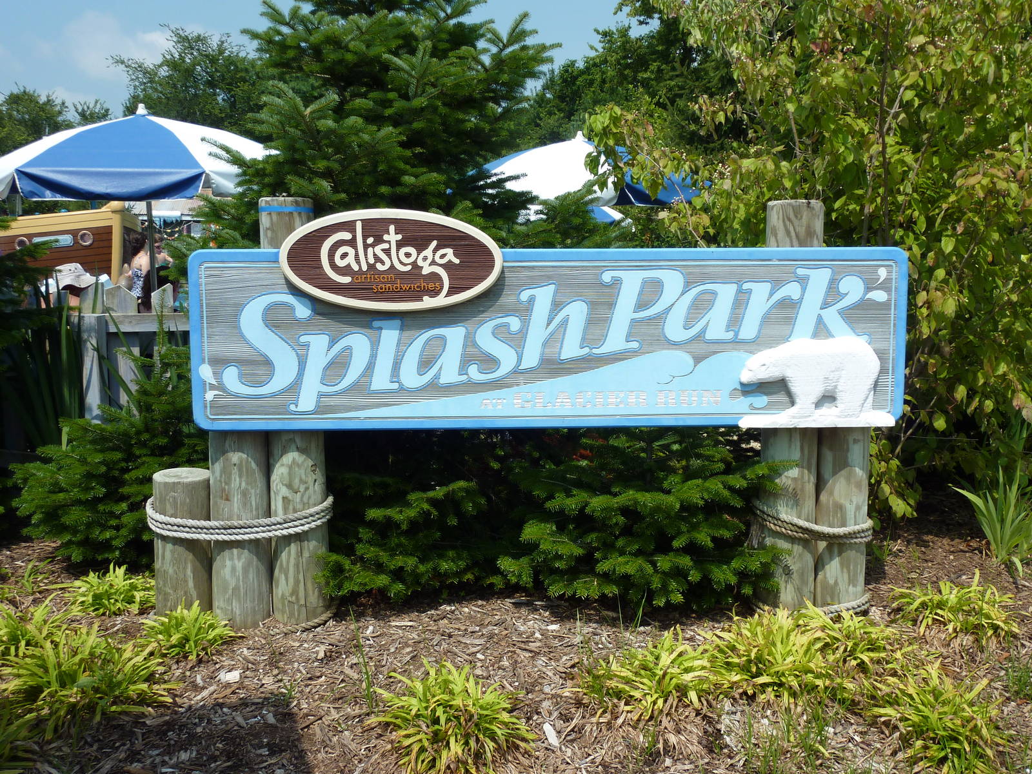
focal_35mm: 35
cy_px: 387
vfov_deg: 40.7
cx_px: 516
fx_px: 1043
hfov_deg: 52.6
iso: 80
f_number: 4.5
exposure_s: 1/640
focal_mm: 5.7
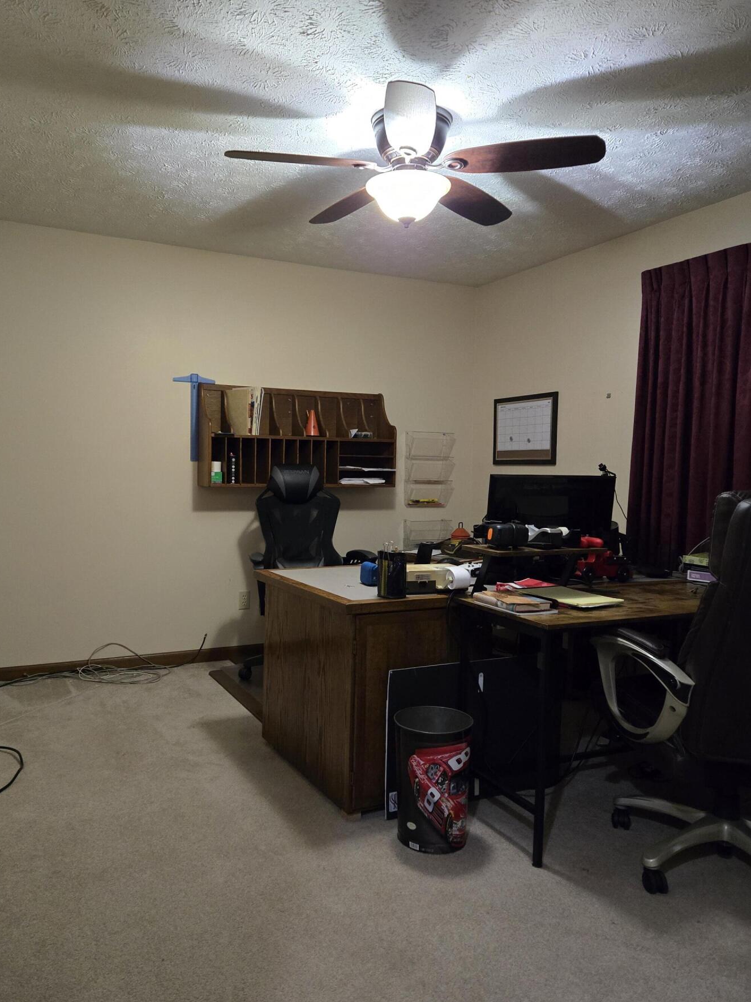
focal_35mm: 26
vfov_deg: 67.3
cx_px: 327
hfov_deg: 52.9
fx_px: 752
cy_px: 512
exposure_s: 1/60
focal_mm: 5.4
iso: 800
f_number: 1.8
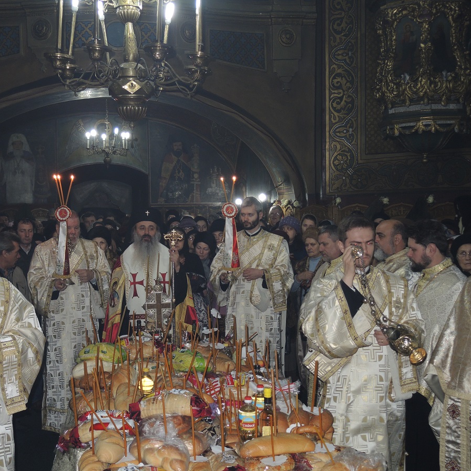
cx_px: 206
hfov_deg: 37.5
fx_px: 693
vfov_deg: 37.6
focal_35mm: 45
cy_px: 236
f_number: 2.2
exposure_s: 1/30
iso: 200
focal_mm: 8.2
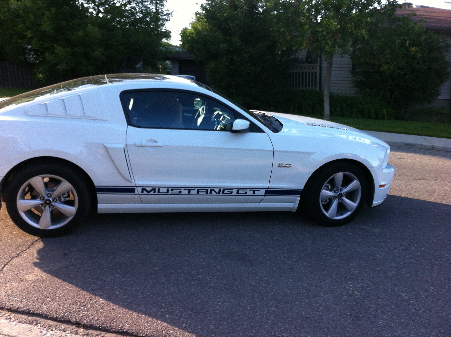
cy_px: 168
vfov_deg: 40.6
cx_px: 226
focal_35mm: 35
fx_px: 455
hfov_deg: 52.7
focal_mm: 3.85
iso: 80
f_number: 2.8
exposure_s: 1/168
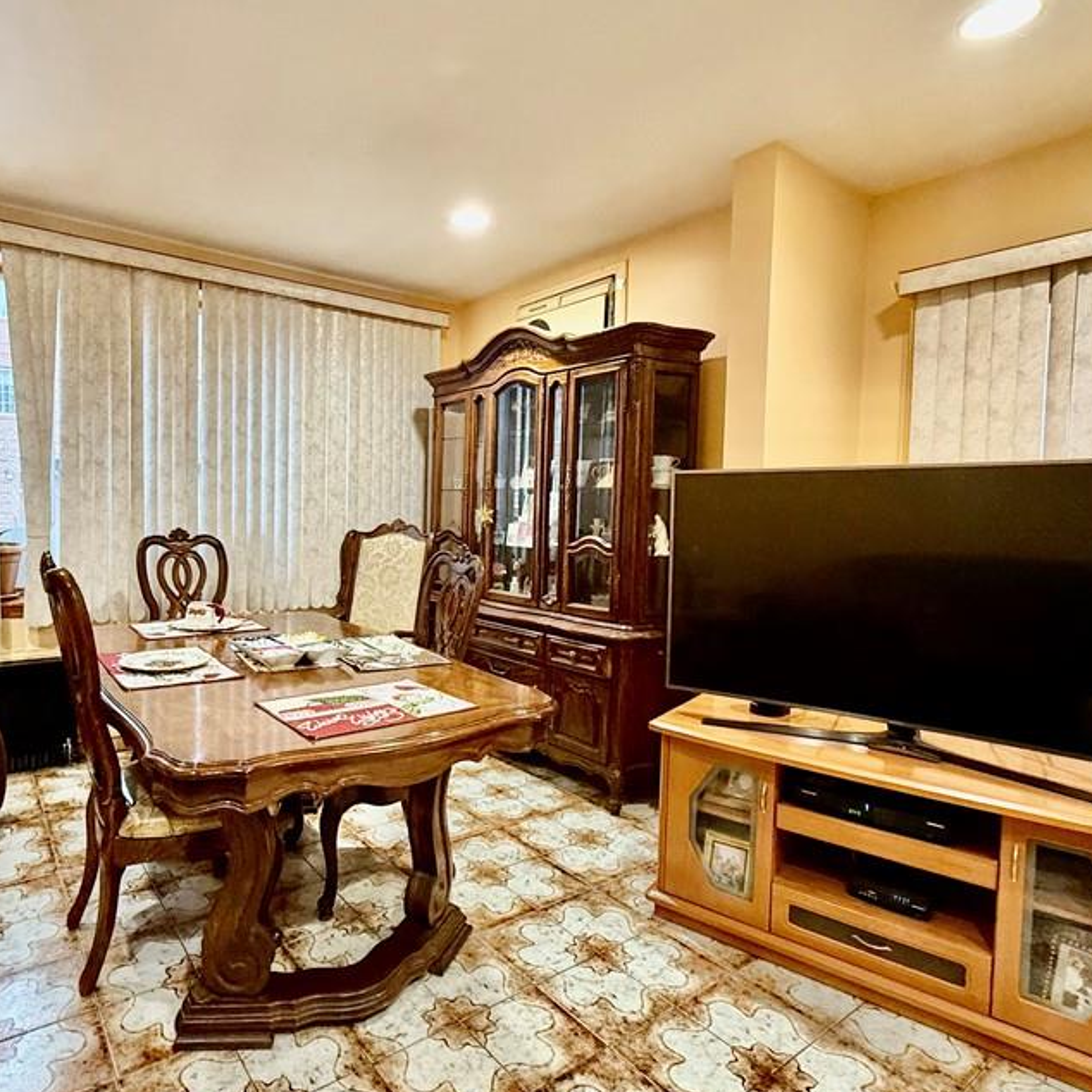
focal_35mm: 20
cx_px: 400
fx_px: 714
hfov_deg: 73.4
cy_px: 537
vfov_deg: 74.8
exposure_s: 1/60
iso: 500
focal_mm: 2.22
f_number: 2.2
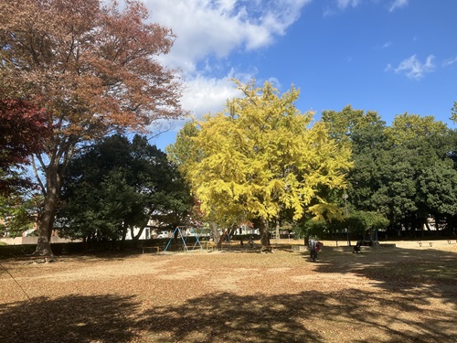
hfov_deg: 63.4
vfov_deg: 49.7
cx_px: 228
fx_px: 370
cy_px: 172
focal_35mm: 28
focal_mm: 3.99
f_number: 1.8
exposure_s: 1/1389
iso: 32
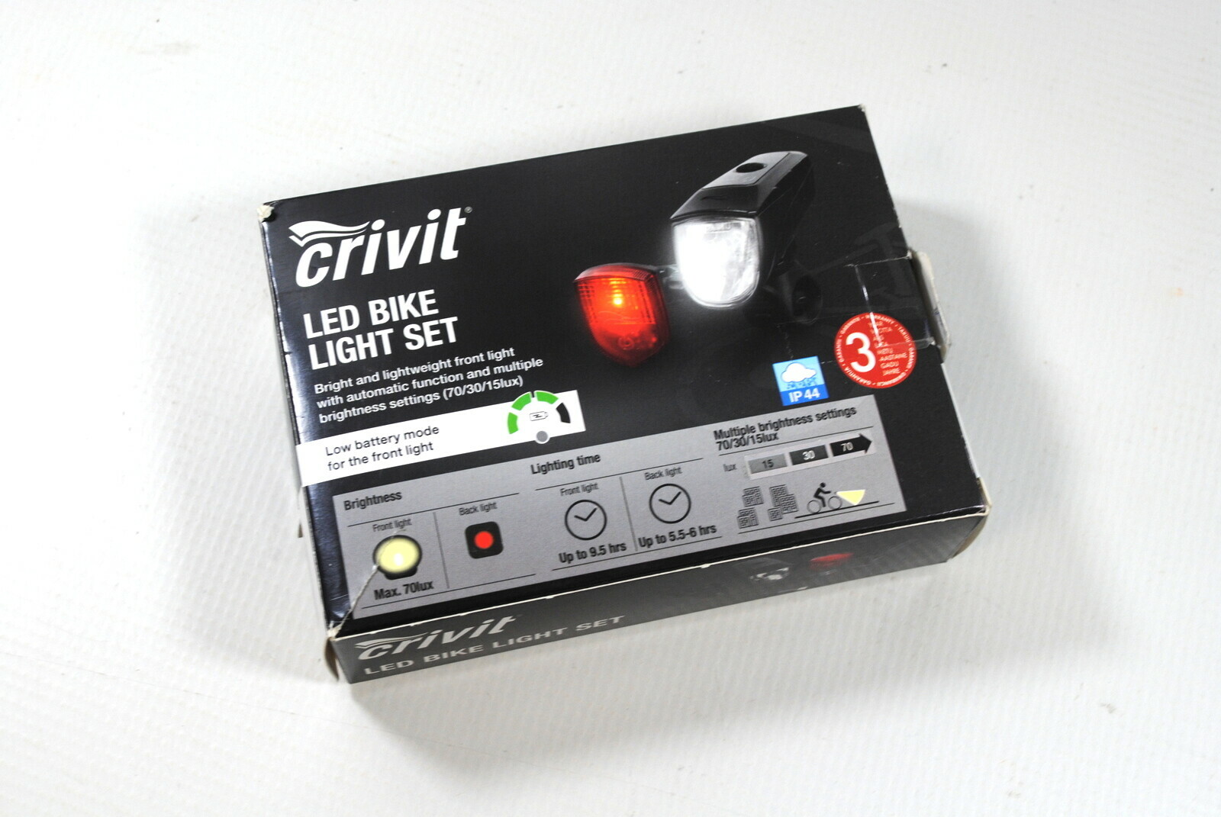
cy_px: 408
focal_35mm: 52
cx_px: 610
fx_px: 1783
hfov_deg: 37.8
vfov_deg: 25.8
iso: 200
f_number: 8
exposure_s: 1/60
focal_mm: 35
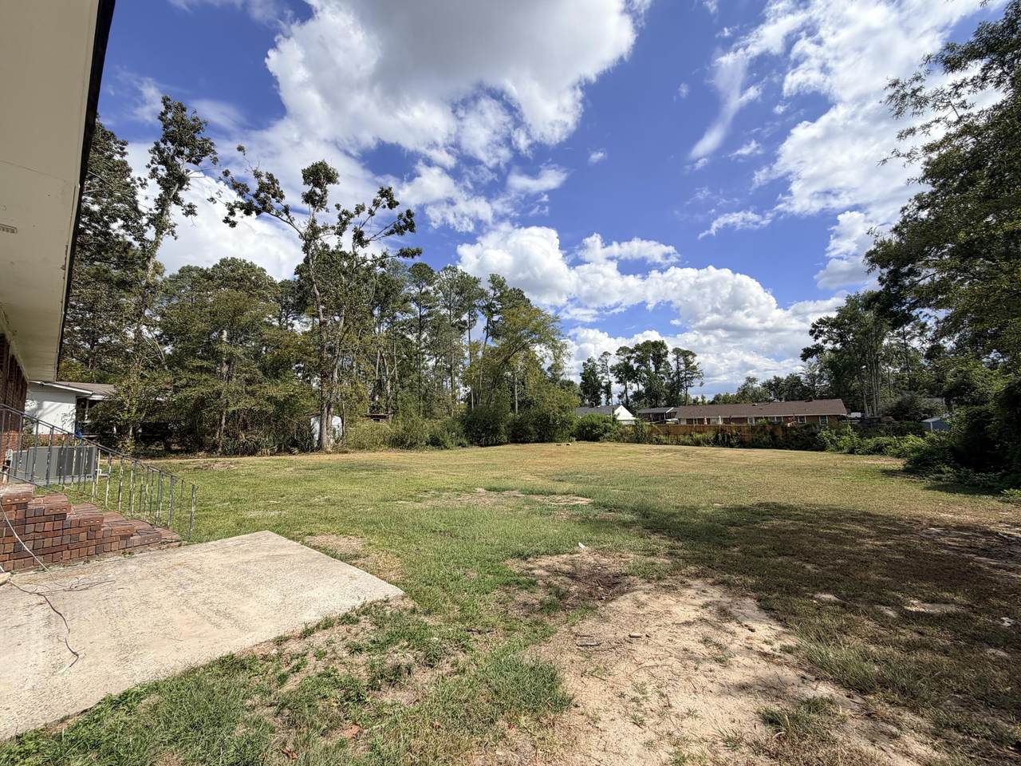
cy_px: 383
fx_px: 413
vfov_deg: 85.7
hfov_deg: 102.1
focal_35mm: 14
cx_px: 510
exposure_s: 1/1145
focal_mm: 2.22
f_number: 2.2
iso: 20
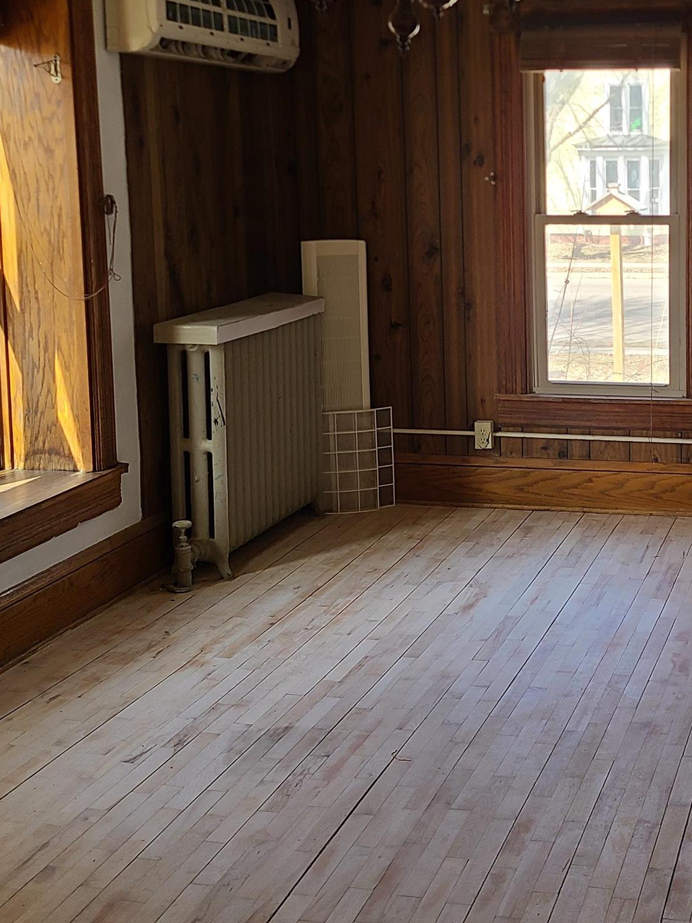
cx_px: 590
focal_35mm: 52
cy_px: 350
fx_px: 1386
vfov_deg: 36.6
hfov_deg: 27.3
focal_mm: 5.4
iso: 64
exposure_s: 1/120
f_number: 1.8
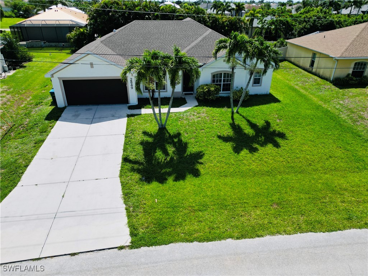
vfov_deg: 56.8
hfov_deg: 71.6
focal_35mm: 24
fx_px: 255
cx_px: 184
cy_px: 138
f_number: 1.7
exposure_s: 1/4000
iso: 130
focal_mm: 6.72
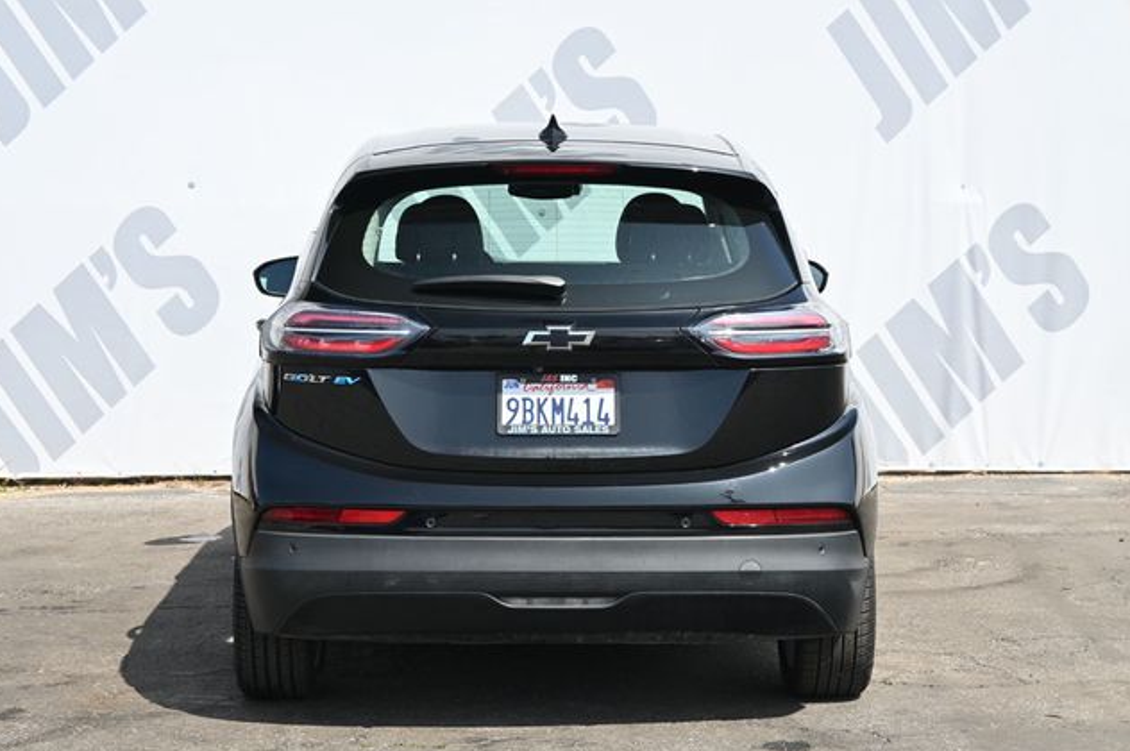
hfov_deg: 26.7
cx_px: 560
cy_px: 379
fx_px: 2383
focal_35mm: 76
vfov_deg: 17.9
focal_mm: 50
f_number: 6.3
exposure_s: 1/250
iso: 200
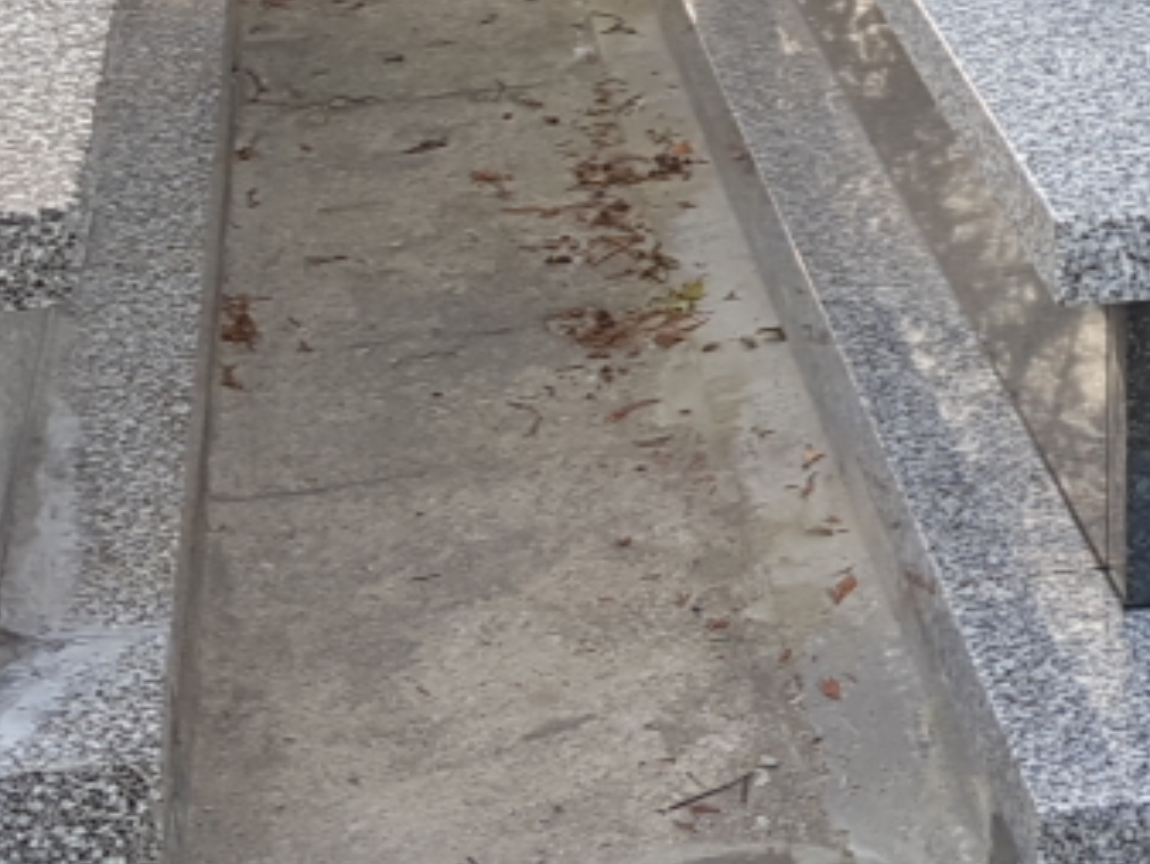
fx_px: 2459
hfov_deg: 24.1
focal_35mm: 74
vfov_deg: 18.9
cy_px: -147
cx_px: 1351
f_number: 1.7
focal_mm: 4.2
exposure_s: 1/180
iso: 40
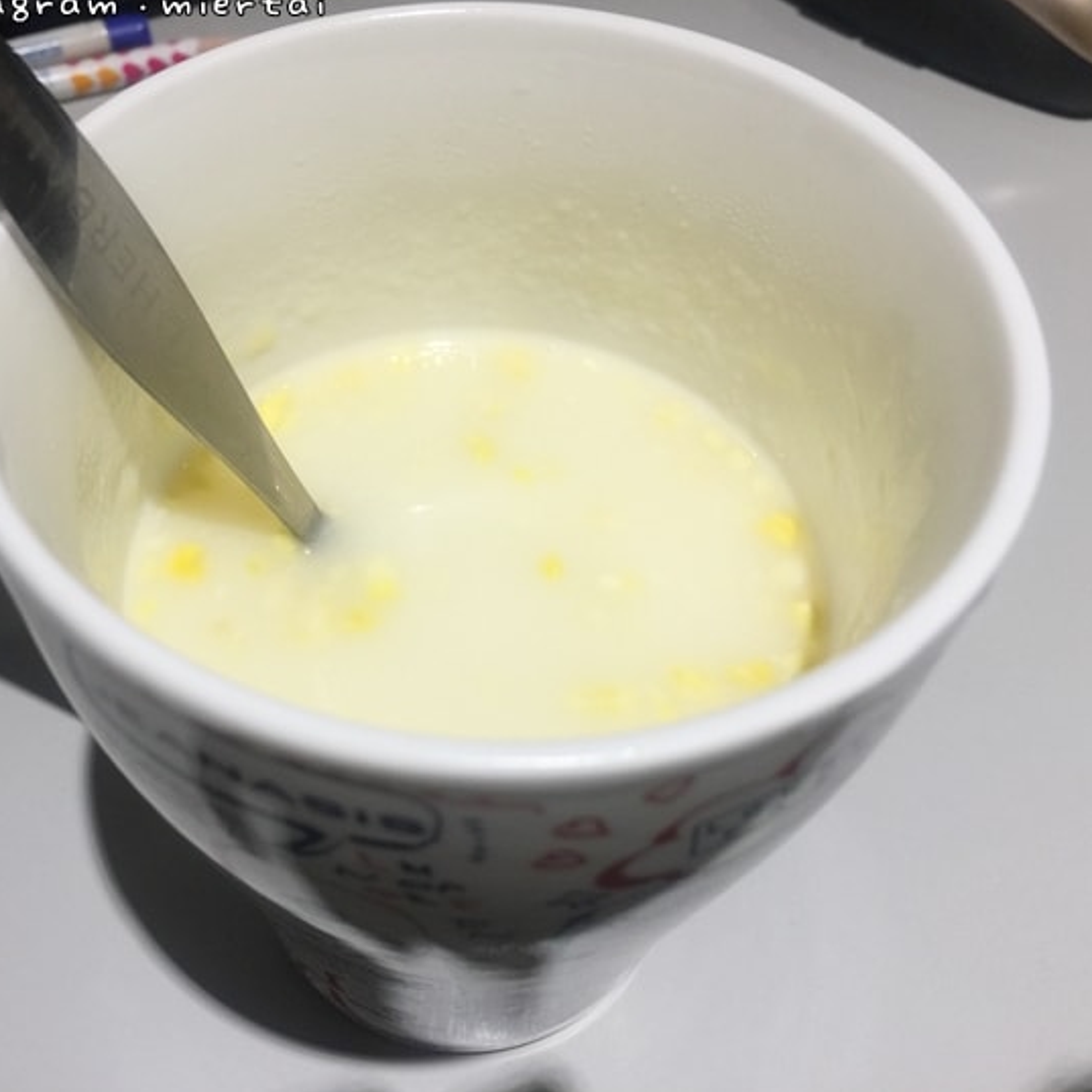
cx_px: 446
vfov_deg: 47.2
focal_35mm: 35
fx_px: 1249
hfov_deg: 47.0
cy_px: 541
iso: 32
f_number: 2.2
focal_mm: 4.15
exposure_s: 1/40
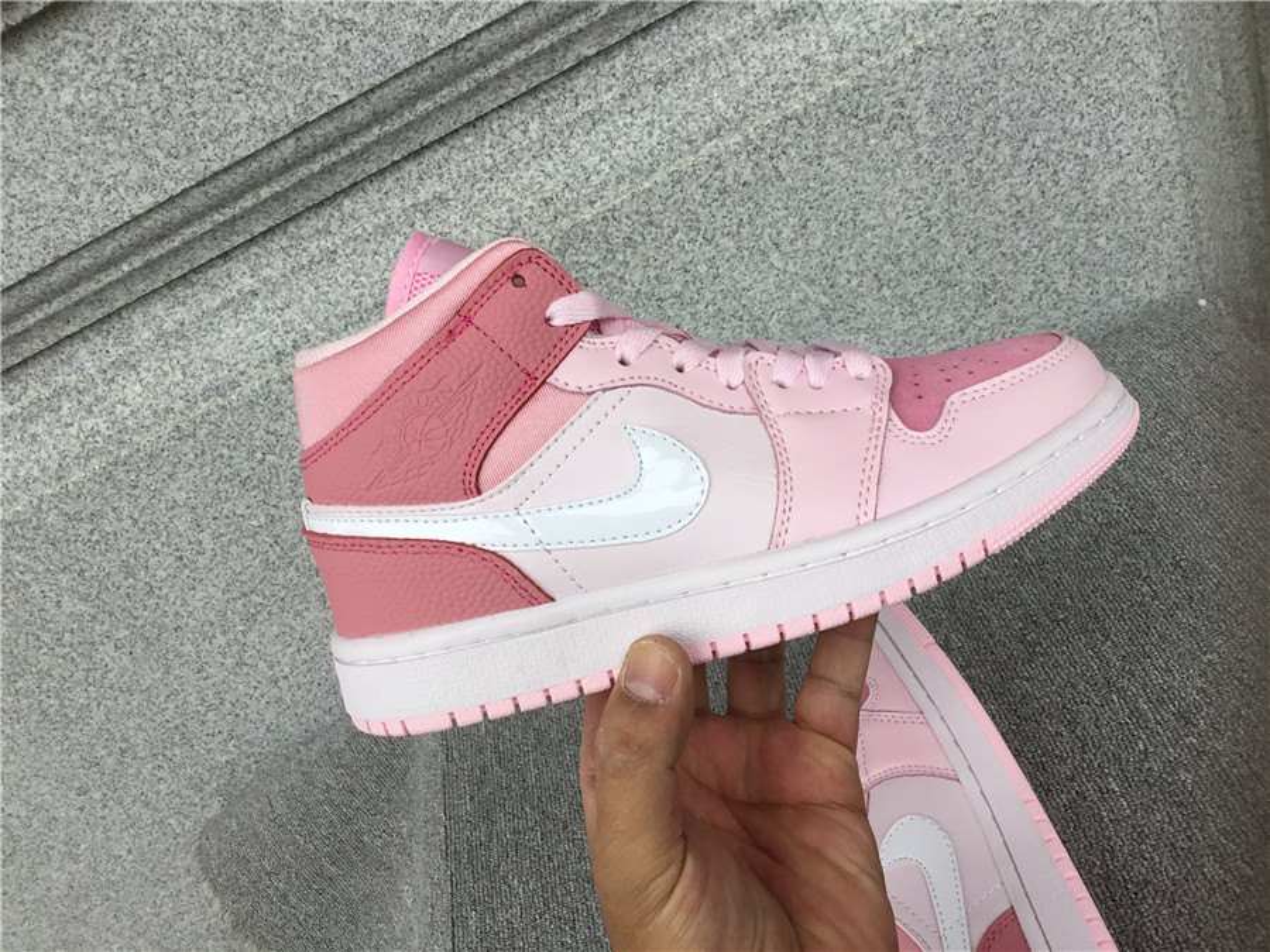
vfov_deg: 45.4
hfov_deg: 58.4
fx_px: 1137
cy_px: 476
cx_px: 635
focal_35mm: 31
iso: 25
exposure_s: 1/114
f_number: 2.4
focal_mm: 3.3
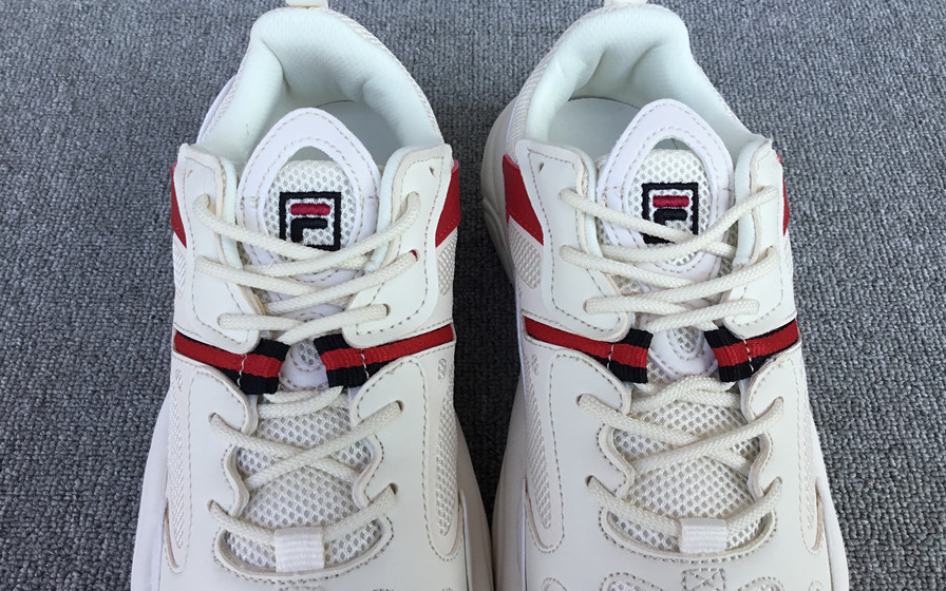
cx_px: 472
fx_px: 851
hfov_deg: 58.1
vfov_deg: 38.3
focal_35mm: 33
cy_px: 264
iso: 25
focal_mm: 3.3
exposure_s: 1/377
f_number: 2.4
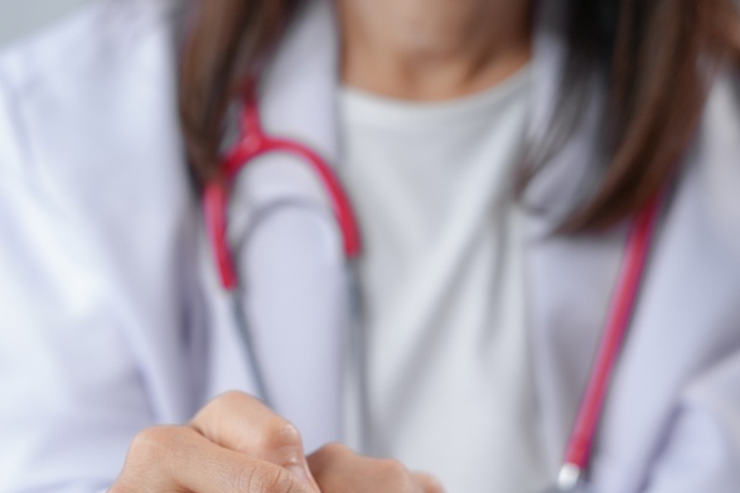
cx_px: 125
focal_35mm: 95
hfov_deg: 21.1
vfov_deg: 14.2
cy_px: 465
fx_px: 1953
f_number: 2.8
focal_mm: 46.5
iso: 320
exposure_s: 1/250
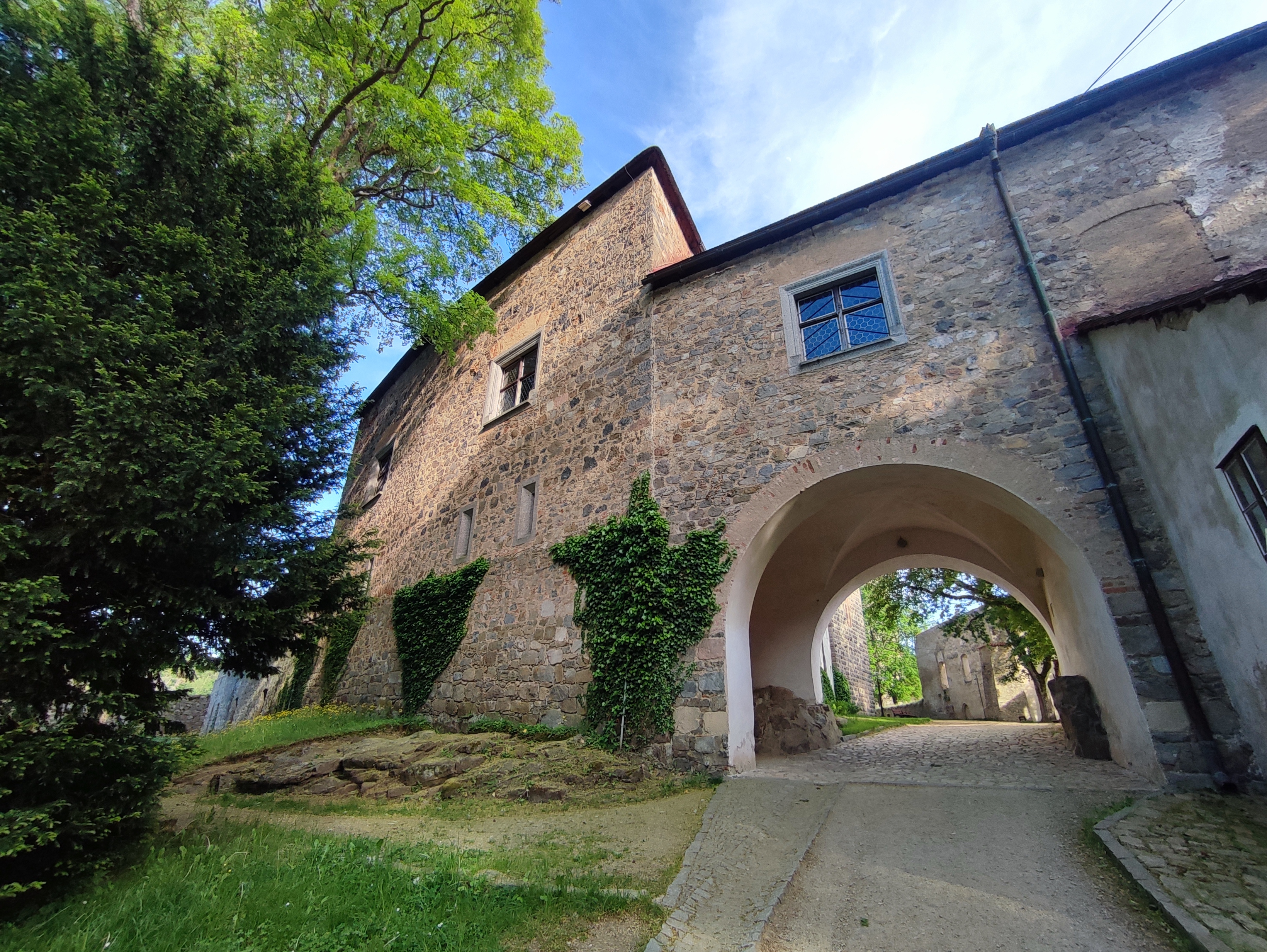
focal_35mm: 16
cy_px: 476
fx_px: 586
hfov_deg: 94.5
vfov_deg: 78.2
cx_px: 634
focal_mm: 1.65
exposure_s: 1/329
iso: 50
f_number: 2.2
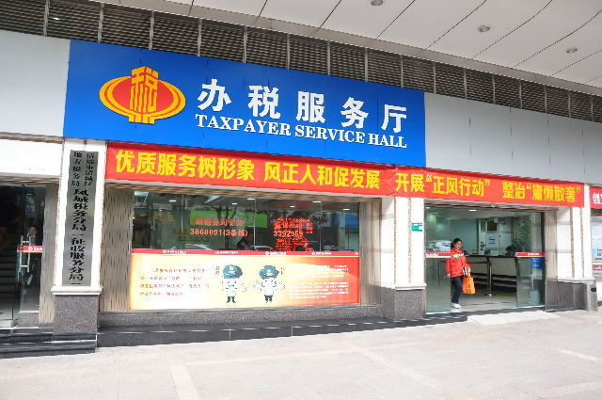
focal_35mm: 27
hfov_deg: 67.4
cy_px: 200
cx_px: 301
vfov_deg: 47.8
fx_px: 451
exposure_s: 1/100
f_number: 9
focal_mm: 18
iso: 800
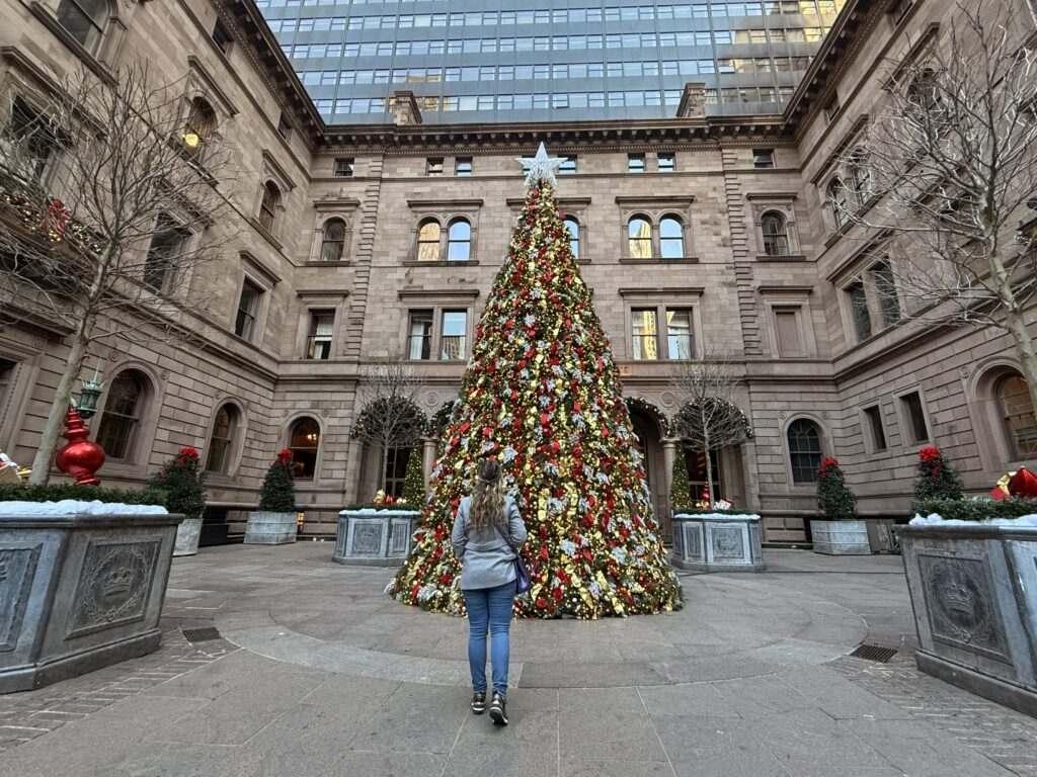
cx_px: 518
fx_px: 419
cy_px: 388
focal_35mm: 14
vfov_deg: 85.7
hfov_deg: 102.1
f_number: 2.2
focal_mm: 2.22
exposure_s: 1/120
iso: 200
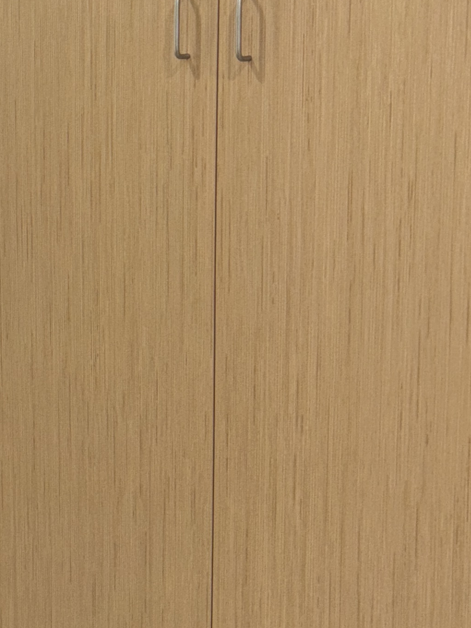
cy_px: 142
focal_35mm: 77
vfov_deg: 25.0
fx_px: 1397
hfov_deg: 17.7
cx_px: -168
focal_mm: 5.96
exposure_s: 1/43
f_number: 1.6
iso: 32
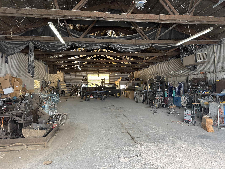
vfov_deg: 56.8
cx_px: 112
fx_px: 156
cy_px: 84
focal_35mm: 24
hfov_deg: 71.6
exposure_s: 1/60
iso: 125
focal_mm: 6.76
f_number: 1.78
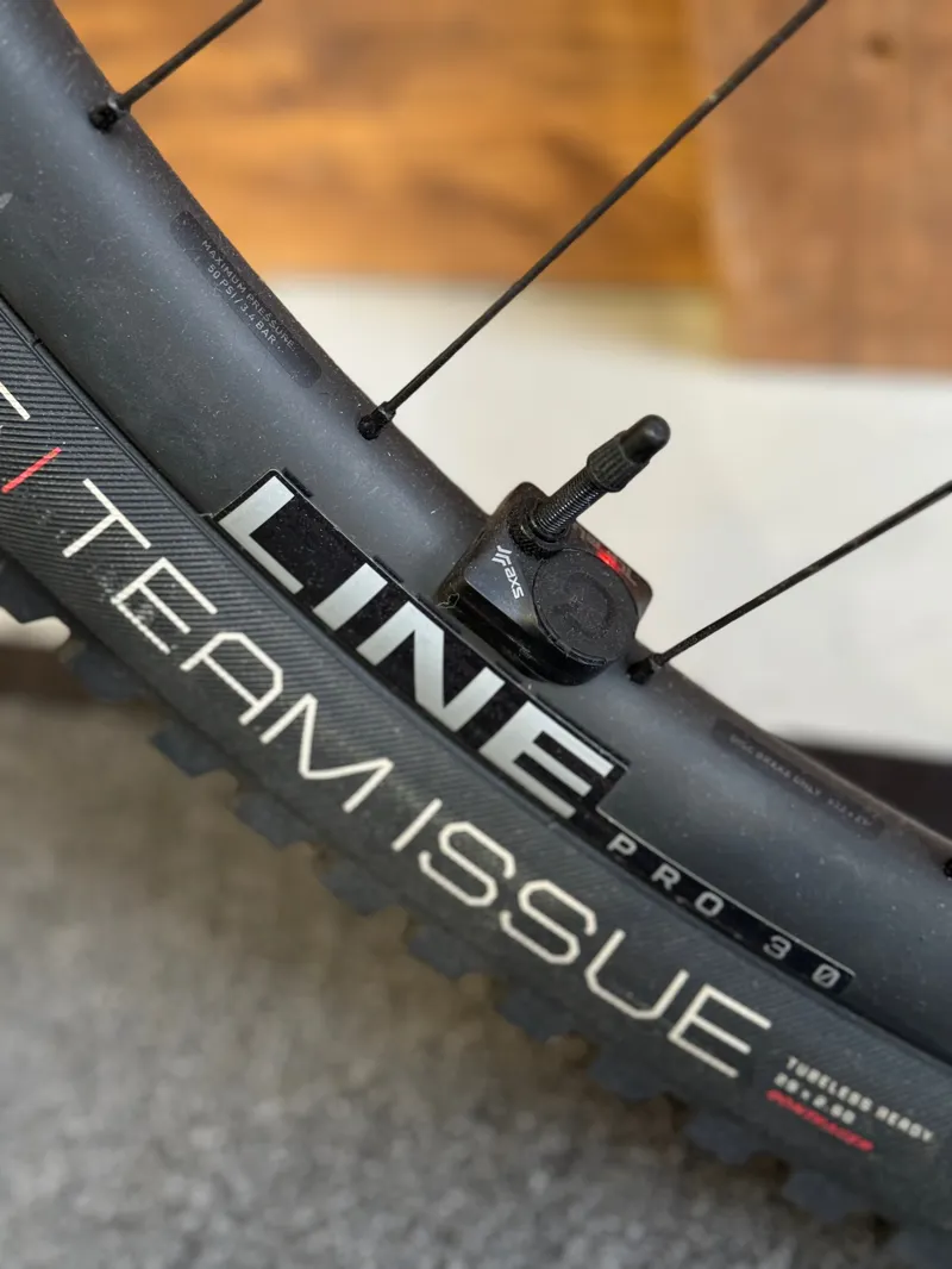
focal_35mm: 48
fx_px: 1759
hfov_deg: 30.3
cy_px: 634
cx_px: 476
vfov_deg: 39.6
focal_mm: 6.76
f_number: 1.78
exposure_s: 1/60
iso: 125
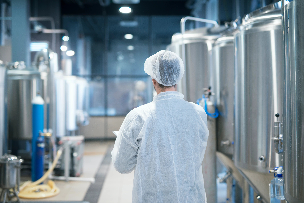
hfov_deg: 39.6
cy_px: 102
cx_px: 152
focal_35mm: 50
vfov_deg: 27.0
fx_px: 422
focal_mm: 50
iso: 500
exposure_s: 1/200
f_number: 1.8
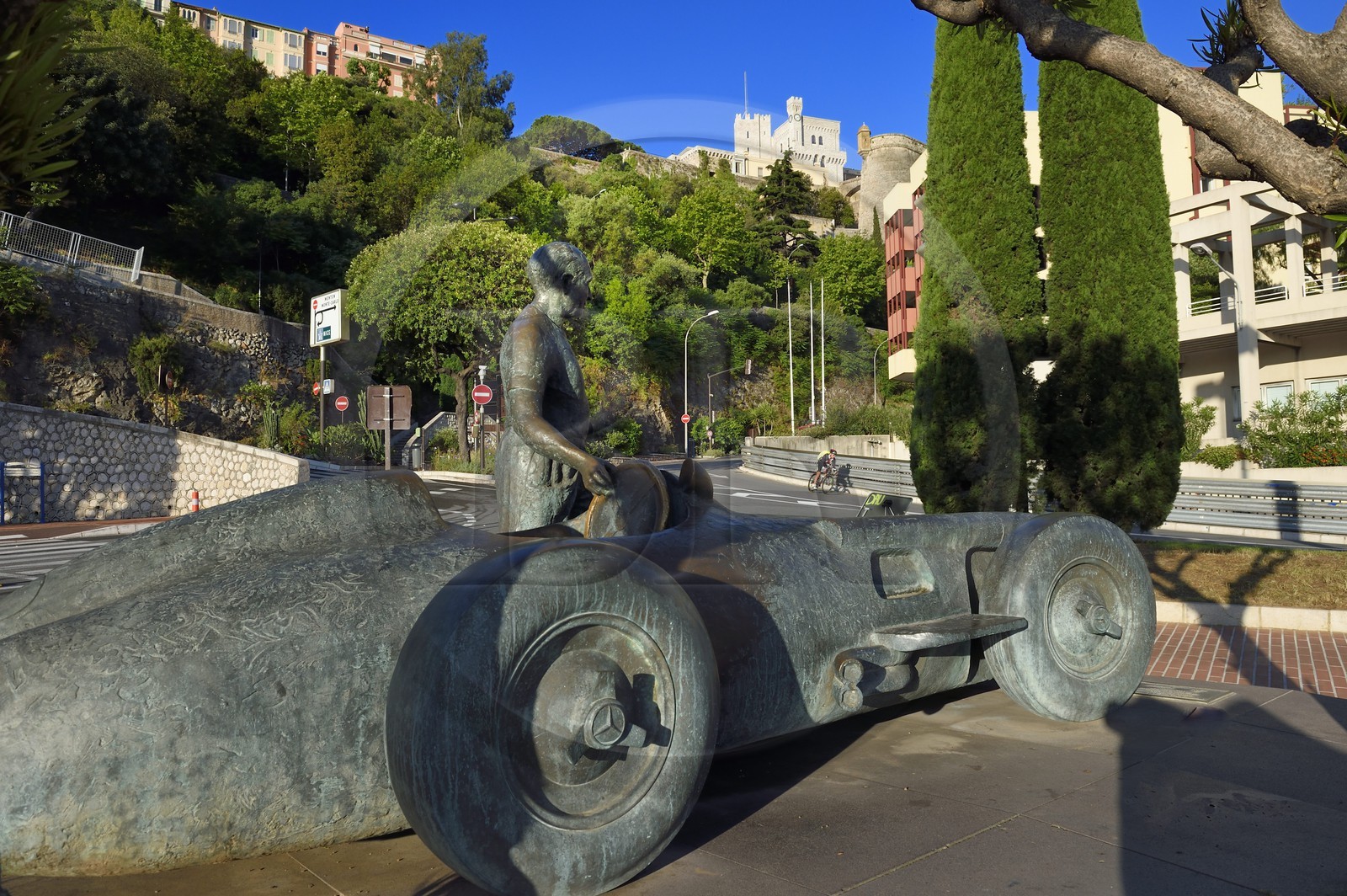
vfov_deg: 53.1
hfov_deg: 73.8
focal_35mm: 24
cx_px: 674
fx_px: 897
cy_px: 448
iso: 200
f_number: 11
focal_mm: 24
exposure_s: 1/250
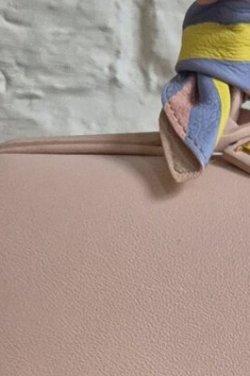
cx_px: 526
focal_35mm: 154
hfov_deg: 8.4
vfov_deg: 12.6
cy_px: 586
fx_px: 1605
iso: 500
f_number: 1.8
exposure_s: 1/100
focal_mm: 5.4
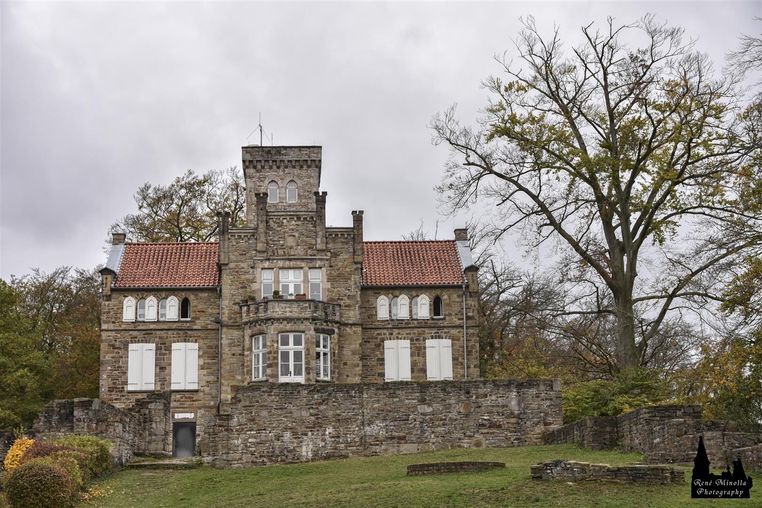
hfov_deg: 29.9
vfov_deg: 20.2
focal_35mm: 68
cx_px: 381
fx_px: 1429
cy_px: 254
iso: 200
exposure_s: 1/160
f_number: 6.3
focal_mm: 45
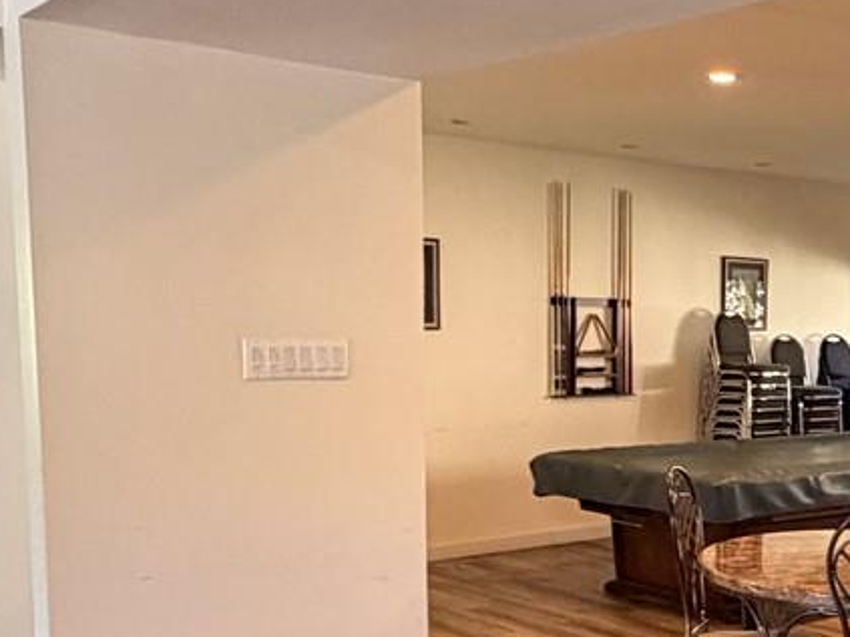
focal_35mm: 53
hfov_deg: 33.7
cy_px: 456
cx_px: 806
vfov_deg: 27.2
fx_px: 1301
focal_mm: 2.22
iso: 400
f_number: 2.2
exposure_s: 1/60
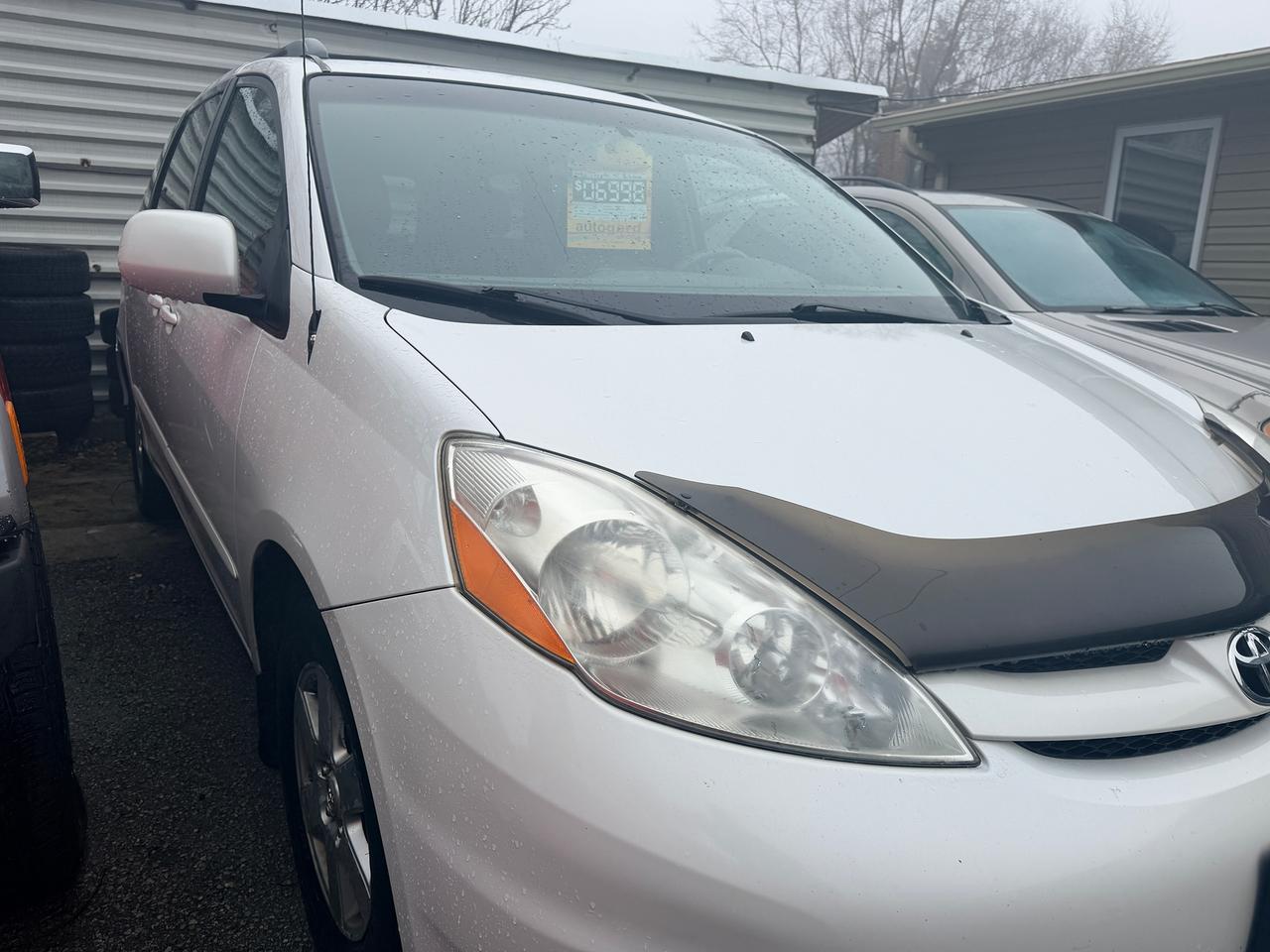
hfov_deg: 71.6
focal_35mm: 24
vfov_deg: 56.8
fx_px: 881
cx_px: 635
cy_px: 476
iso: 80
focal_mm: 6.76
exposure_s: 1/3279
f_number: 1.78
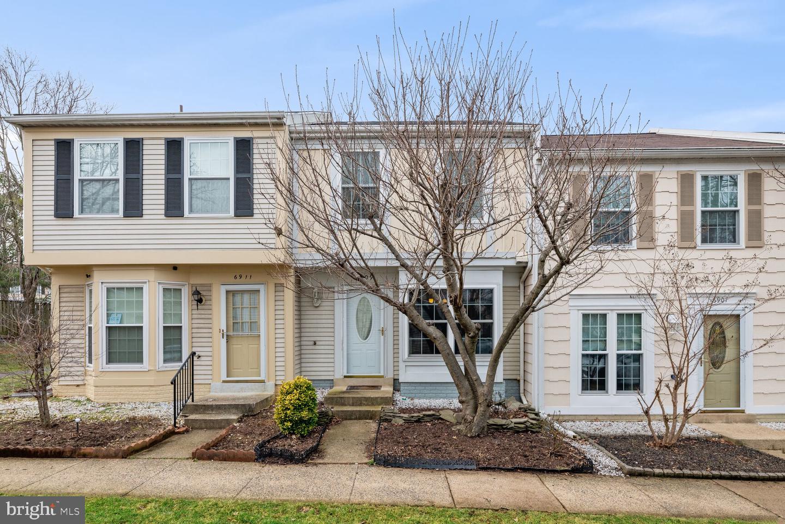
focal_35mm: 19
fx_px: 414
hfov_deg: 86.9
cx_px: 392
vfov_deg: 64.6
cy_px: 262
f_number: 8
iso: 200
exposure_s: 1/250
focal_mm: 19
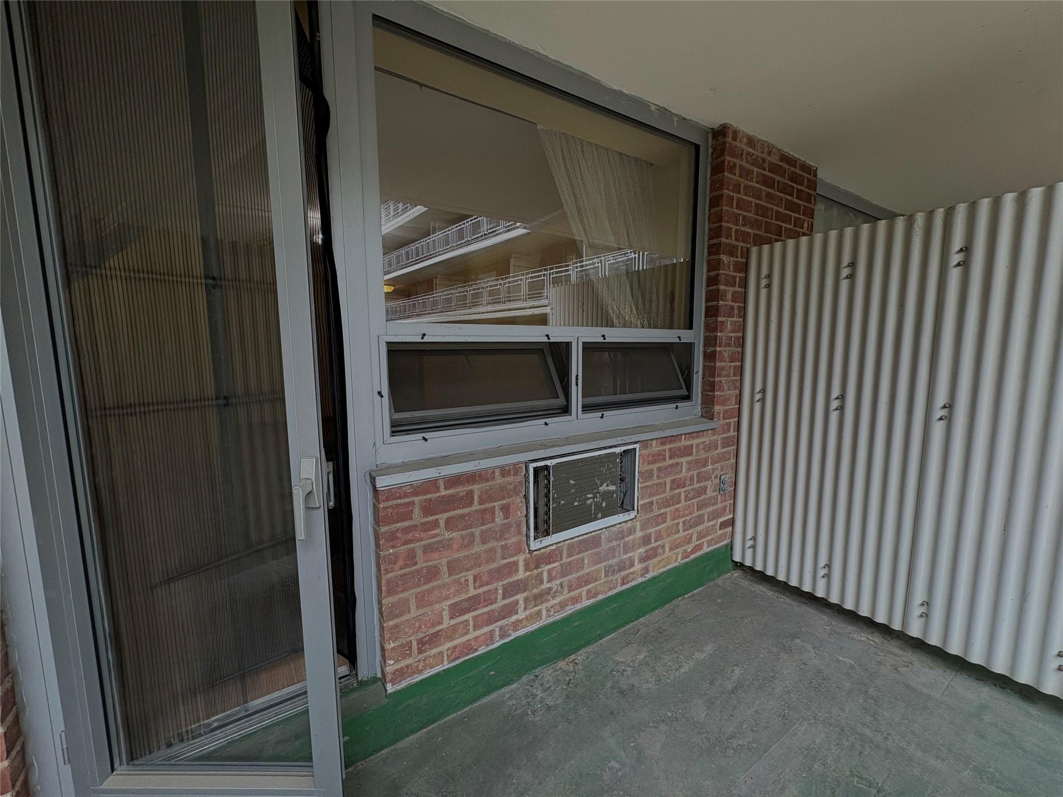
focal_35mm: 14
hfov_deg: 102.1
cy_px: 398
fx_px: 430
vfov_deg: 85.7
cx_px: 532
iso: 125
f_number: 2.2
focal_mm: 2.22
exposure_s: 1/120
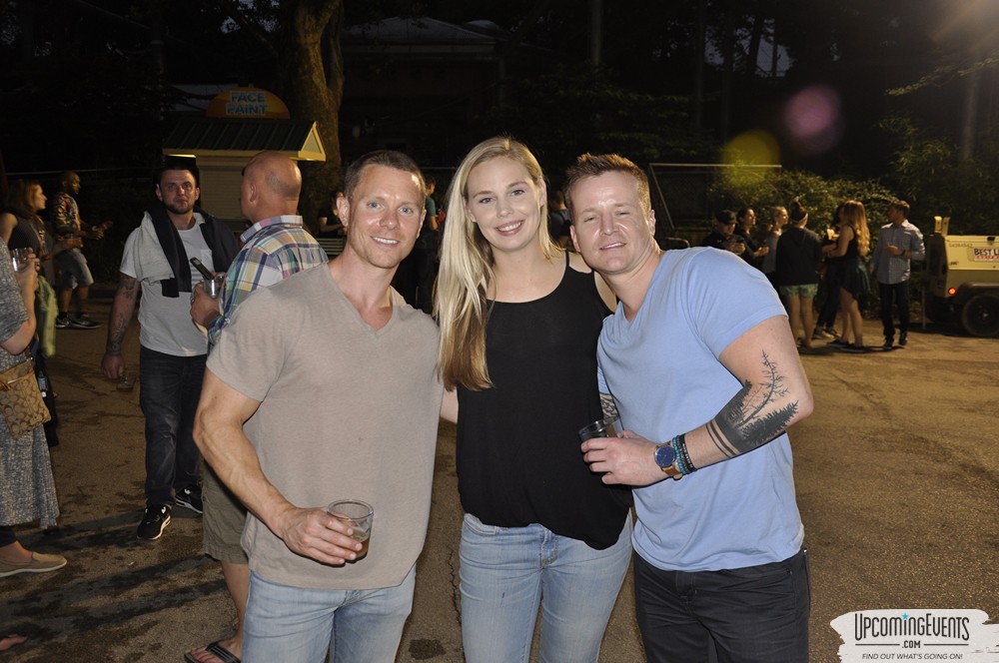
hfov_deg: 59.6
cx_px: 500
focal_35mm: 32
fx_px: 873
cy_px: 332
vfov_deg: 41.6
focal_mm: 21
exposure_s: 1/60
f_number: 3.8
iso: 400
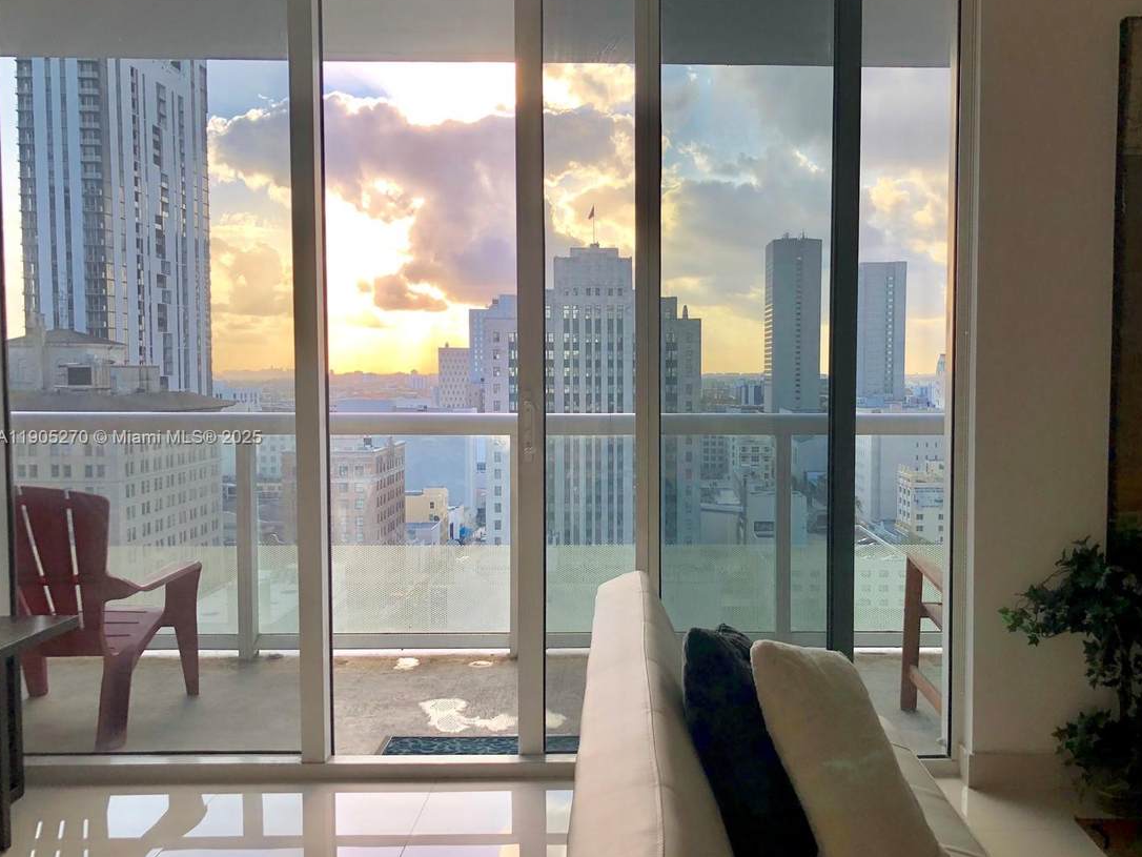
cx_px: 666
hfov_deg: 55.1
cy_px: 438
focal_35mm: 33
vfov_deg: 43.0
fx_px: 1089
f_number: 1.8
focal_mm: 3.99
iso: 20
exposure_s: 1/353
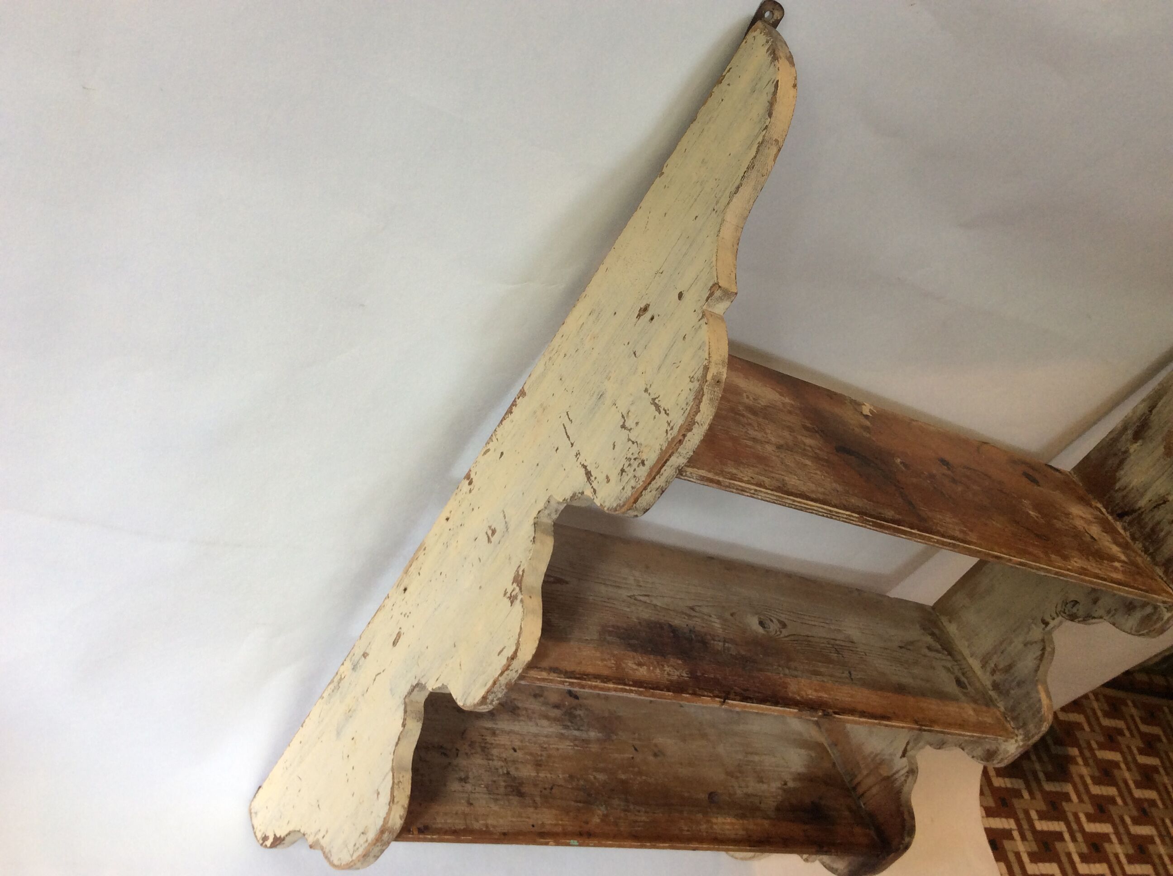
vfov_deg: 44.1
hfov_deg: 56.9
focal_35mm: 32
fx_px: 1083
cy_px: 438
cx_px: 586
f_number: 2.4
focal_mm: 3.3
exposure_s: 1/50
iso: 40
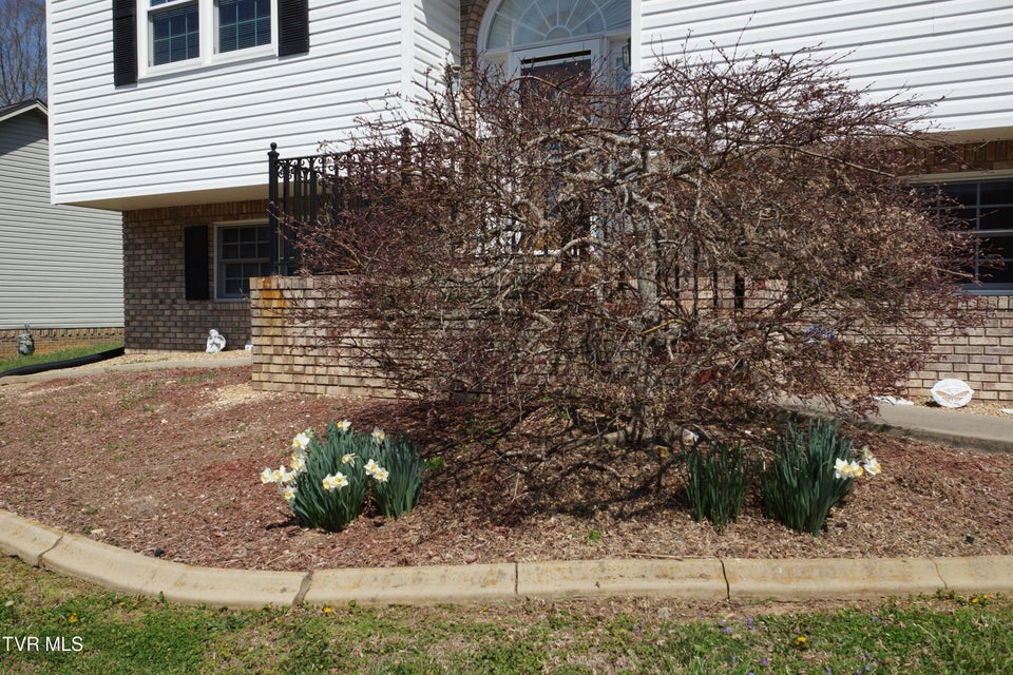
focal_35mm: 30
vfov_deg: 43.6
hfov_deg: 61.9
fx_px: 844
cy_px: 338
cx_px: 506
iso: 100
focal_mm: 20
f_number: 8
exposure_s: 1/400
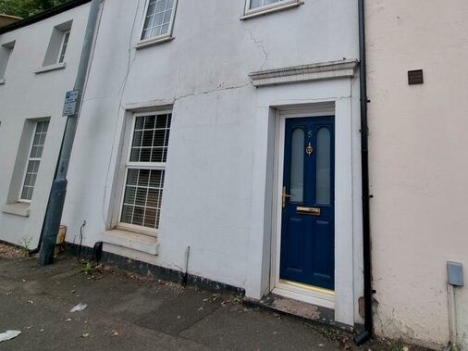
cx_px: 316
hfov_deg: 84.4
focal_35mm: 18
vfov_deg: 68.9
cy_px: 109
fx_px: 243
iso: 50
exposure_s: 1/1120
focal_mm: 2.2
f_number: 2.2
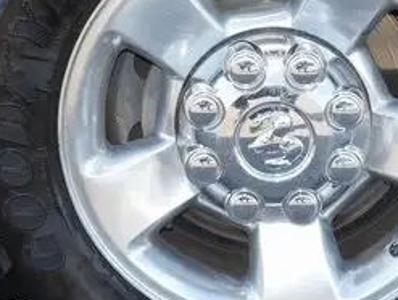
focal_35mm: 114
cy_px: 75
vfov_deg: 13.0
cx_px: 266
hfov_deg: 17.2
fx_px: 1313
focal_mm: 22
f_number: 5
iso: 200
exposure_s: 1/125
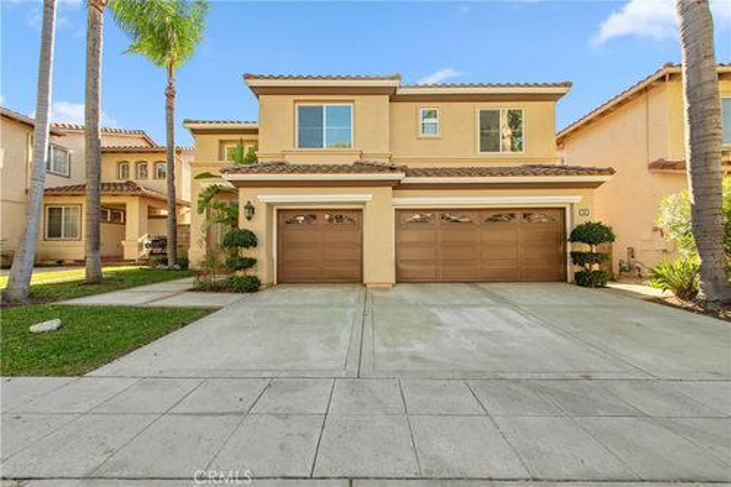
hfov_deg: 104.3
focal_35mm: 14
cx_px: 366
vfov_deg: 81.2
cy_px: 244
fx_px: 284
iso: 280
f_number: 8
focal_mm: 14
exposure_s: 1/250
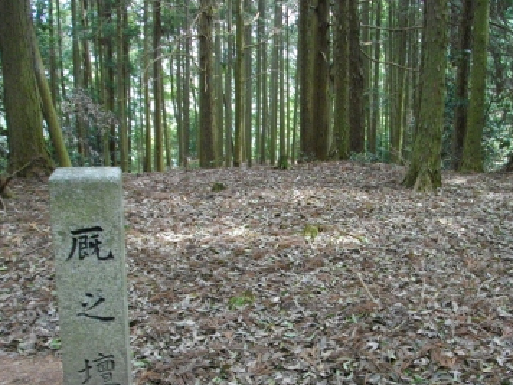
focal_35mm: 45
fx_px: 667
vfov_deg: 31.8
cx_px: 327
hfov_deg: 41.7
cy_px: 267
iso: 274
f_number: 2.9
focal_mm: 5.7
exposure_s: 1/100
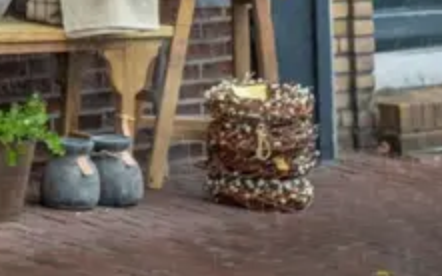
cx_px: -486
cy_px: -442
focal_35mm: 194
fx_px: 2336
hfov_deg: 9.9
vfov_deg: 6.4
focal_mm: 35
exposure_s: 1/320
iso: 1000
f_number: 3.5
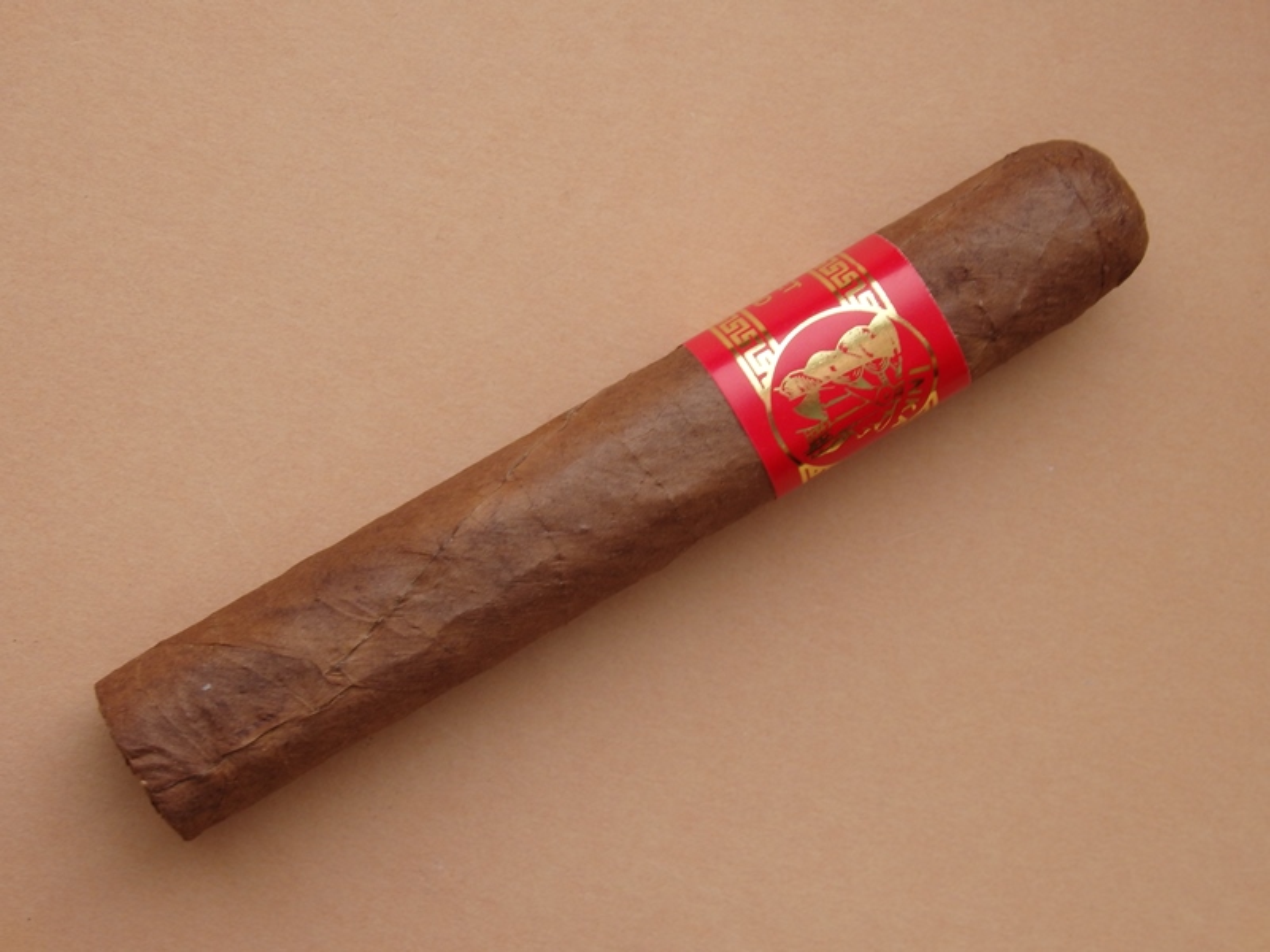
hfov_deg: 26.7
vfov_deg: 20.2
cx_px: 635
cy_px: 476
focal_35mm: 73
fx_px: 2678
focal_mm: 13.1
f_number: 4.5
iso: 125
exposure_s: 1/10
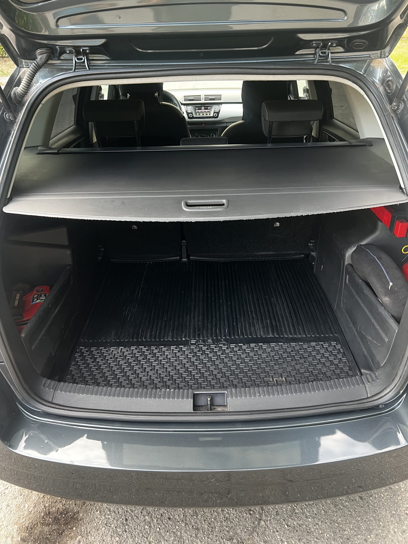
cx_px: 204
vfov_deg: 67.3
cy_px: 272
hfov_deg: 53.1
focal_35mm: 26
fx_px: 409
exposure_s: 1/60
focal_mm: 5.7
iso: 160
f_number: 1.5
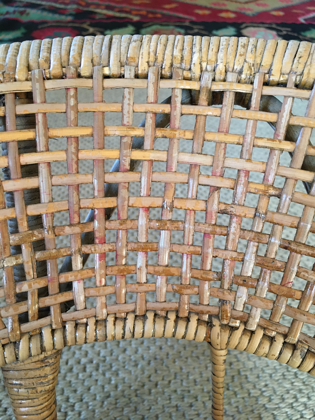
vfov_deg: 61.7
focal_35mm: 29
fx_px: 352
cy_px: 210
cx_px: 158
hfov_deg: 48.2
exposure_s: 1/33
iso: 200
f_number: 2.2
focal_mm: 4.15
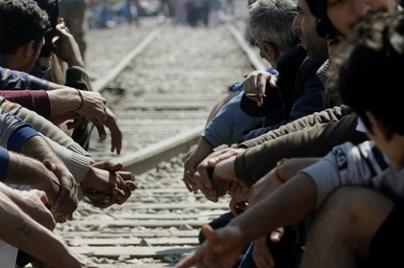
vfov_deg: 4.5
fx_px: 3409
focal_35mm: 304
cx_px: 121
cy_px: 173
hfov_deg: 6.8
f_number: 8
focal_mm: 125
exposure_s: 1/500
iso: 250
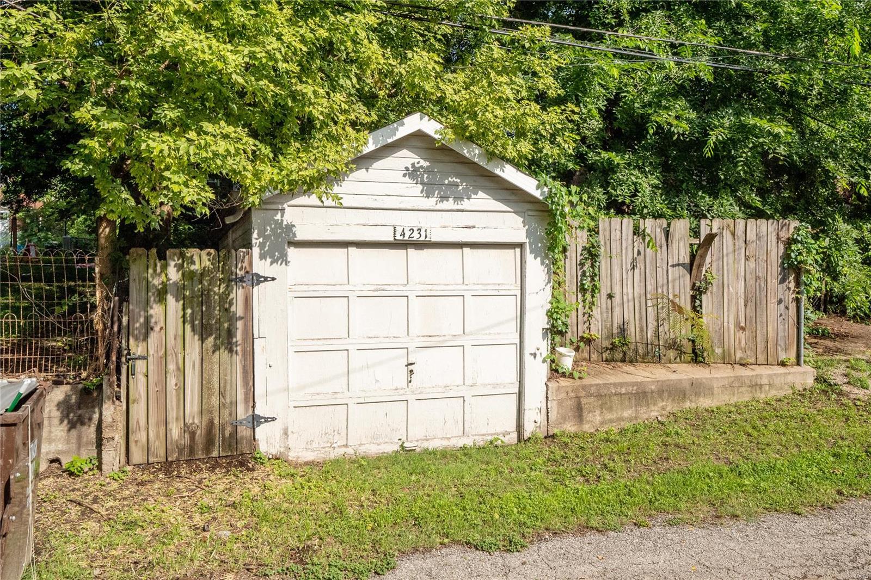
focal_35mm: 28
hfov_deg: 65.5
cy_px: 290
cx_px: 436
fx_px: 677
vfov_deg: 46.4
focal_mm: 14
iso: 400
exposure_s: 1/1250
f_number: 8
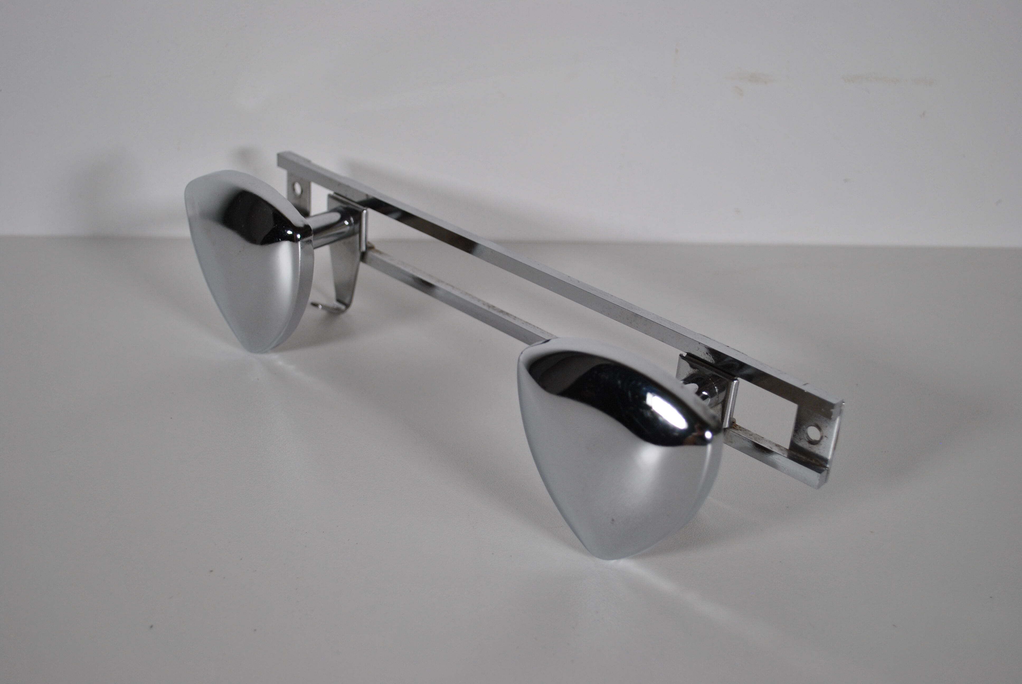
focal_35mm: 45
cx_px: 511
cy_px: 342
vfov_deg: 29.9
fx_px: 1279
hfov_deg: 43.6
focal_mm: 30
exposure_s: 1/200
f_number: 4.5
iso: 200
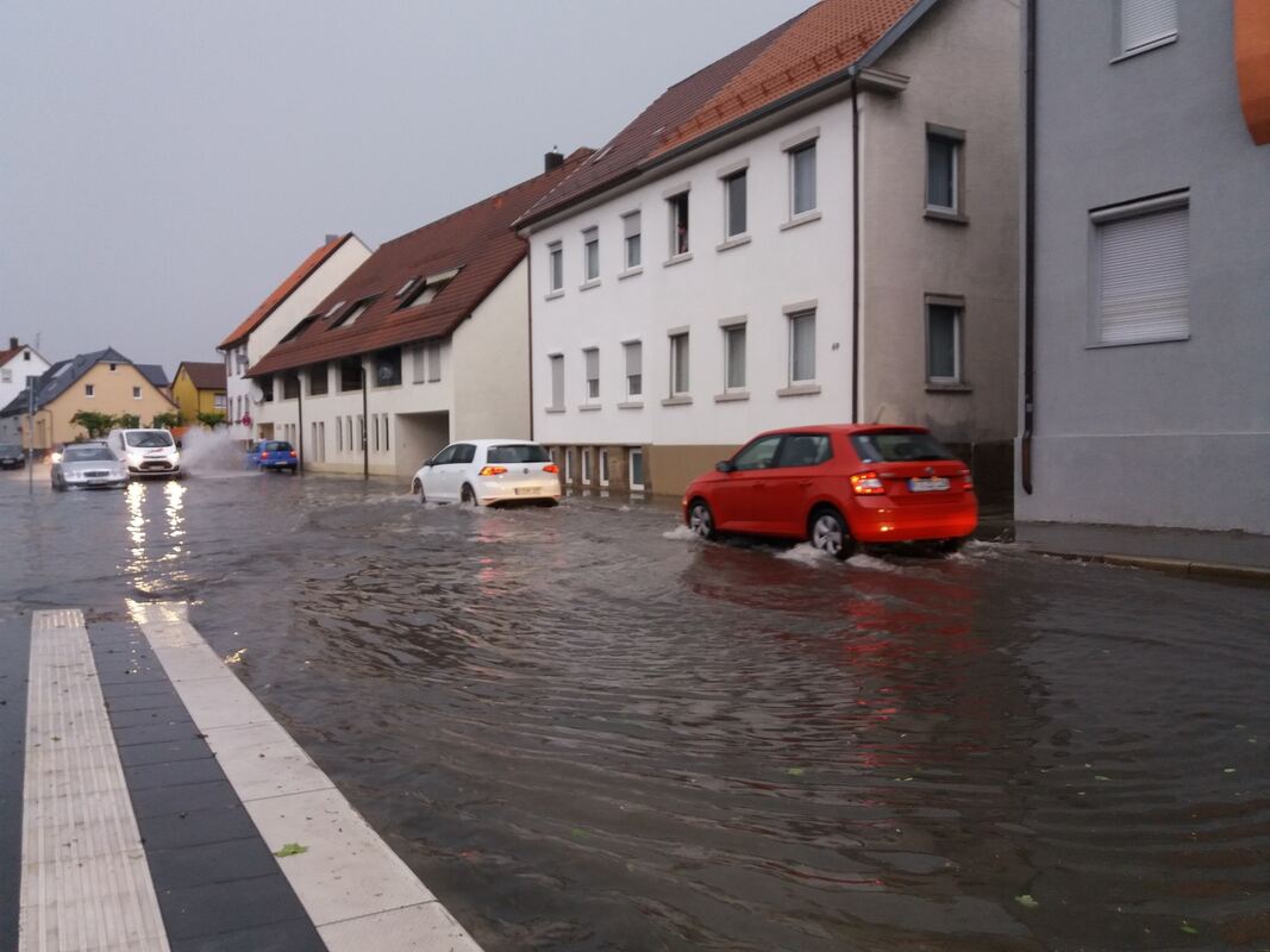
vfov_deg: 49.7
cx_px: 635
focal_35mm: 28
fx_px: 1027
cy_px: 476
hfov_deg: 63.4
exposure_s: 1/50
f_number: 1.9
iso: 100
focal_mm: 3.7
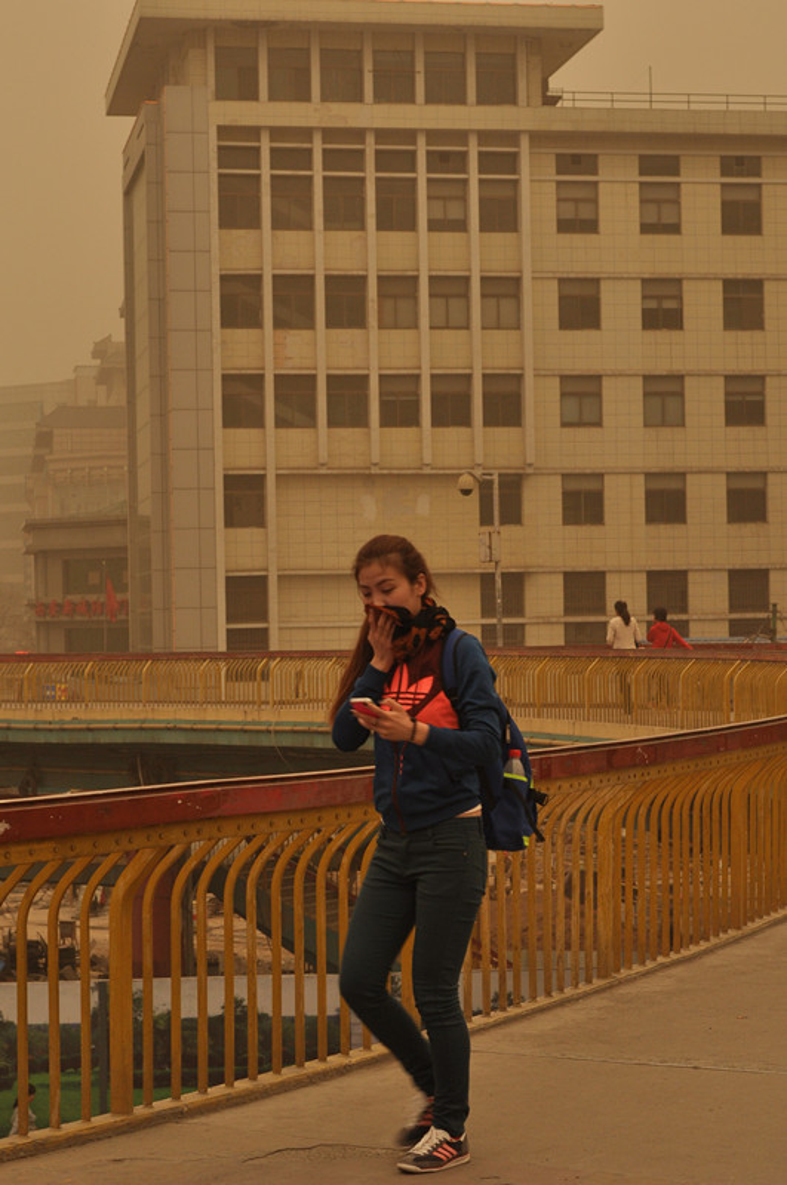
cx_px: 394
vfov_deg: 27.0
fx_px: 2467
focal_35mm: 75
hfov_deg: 18.1
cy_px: 592
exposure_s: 1/125
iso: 400
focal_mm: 50
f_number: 8
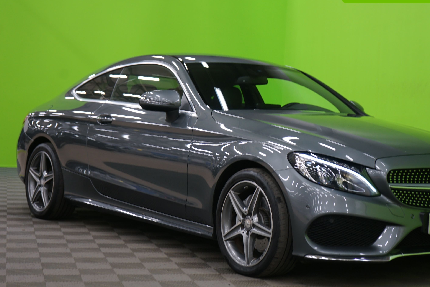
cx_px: 267
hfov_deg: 28.0
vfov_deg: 18.9
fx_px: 860
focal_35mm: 72
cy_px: 132
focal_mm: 52
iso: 400
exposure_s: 1/10
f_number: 5
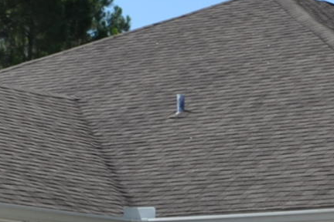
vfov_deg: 5.5
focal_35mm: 250
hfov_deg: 8.2
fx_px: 2319
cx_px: 250
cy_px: 291
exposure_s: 1/250
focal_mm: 24
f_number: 8
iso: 100
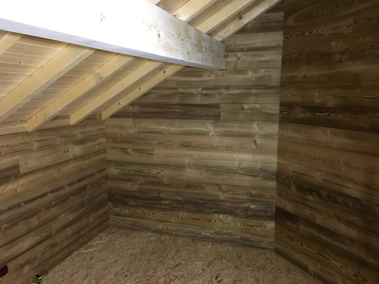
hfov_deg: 61.7
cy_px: 142
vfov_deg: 48.2
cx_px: 190
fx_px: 318
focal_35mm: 29
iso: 200
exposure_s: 1/17
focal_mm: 4.15
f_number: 2.2
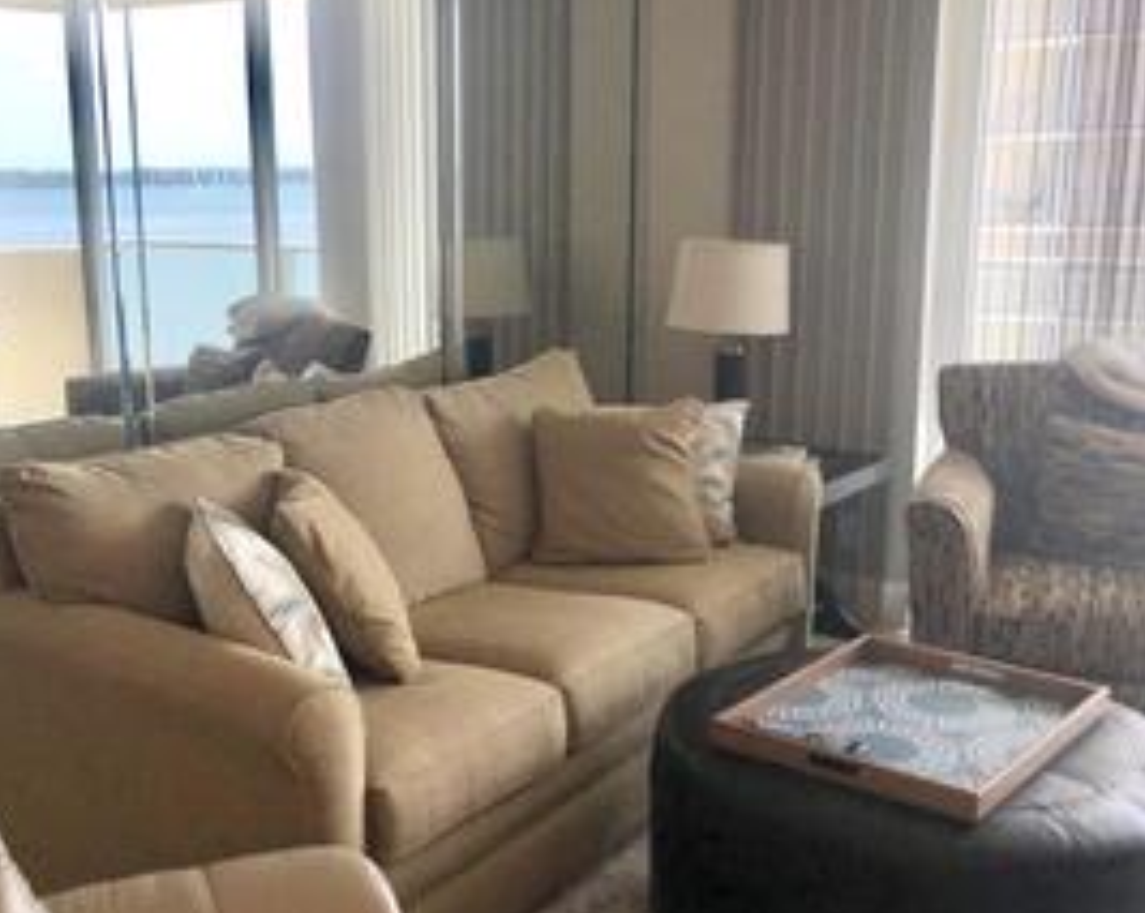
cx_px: 360
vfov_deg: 36.4
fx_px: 1388
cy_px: 489
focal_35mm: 41
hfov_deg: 44.0
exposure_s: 1/209
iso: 20
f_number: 1.8
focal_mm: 3.99
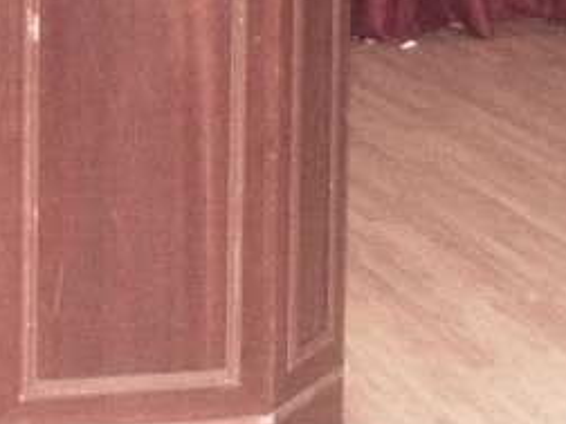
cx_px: -189
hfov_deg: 13.4
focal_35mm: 142
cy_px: -305
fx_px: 2322
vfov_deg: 10.0
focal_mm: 7.5
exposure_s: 1/50
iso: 400
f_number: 3.3
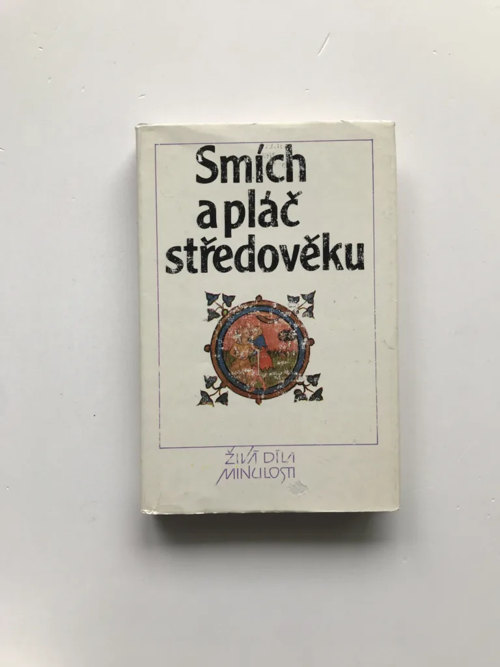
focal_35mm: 28
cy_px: 334
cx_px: 250
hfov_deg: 49.7
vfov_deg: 63.4
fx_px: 539
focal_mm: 3.99
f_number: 1.8
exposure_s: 1/50
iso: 25
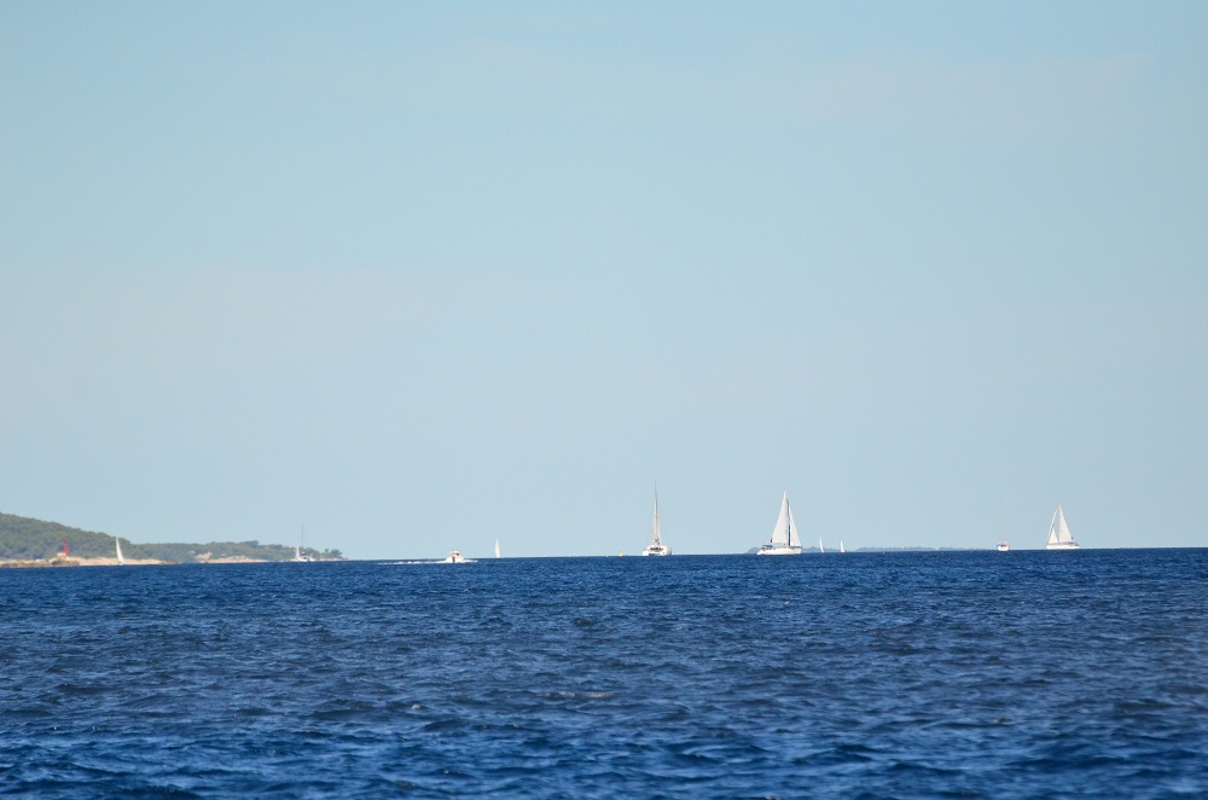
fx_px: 15066
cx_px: 604
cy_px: 400
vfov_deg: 3.0
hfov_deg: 4.6
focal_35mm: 450
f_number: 5.6
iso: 1250
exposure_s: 1/8000
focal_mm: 300
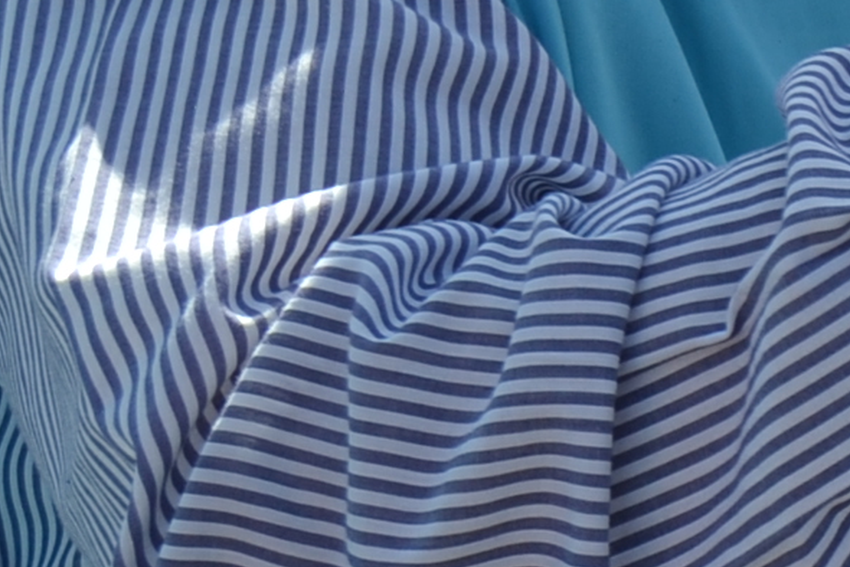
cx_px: 2425
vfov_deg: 6.7
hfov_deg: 8.7
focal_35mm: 202
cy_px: -355
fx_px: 4770
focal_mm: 23
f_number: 7.1
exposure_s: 1/200
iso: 100
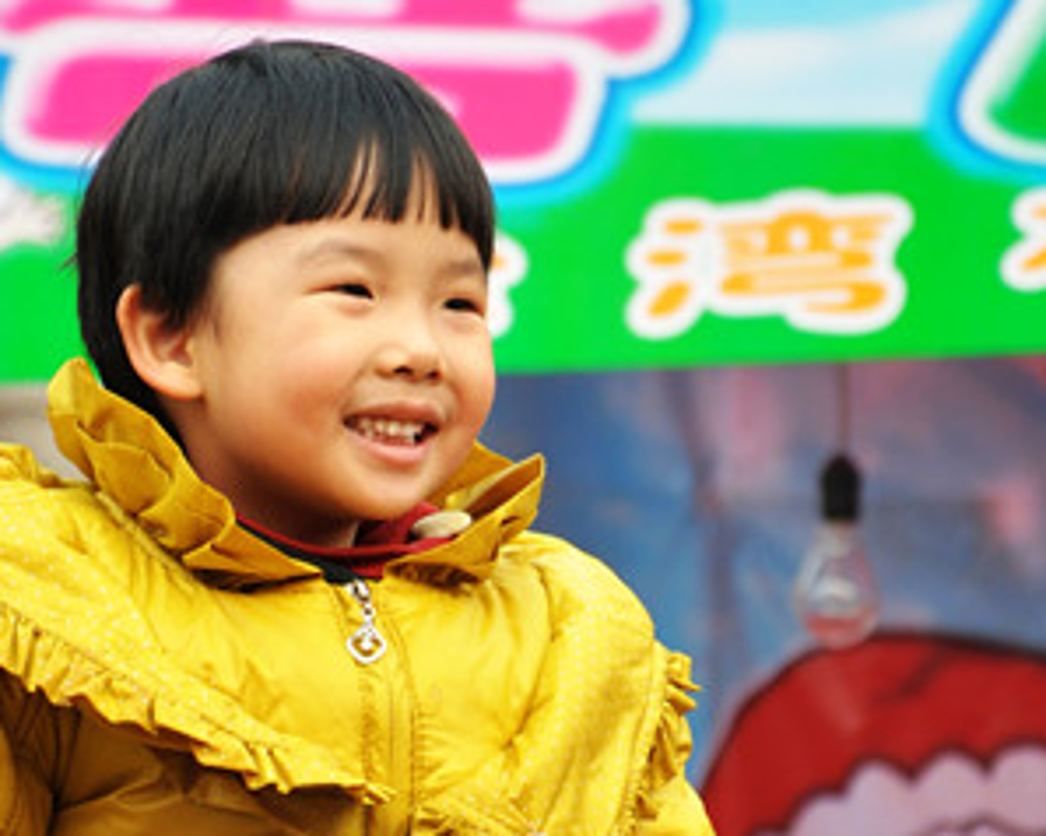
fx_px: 12259
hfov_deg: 4.9
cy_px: 984
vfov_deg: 3.9
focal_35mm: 396
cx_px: 363
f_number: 5.6
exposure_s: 1/125
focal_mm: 105
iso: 200
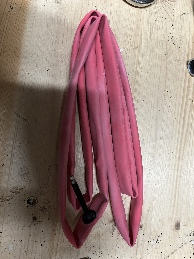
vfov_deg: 67.3
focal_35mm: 26
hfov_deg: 53.1
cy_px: 130
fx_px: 194
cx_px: 97
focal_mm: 5.1
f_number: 1.6
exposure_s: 1/33
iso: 500
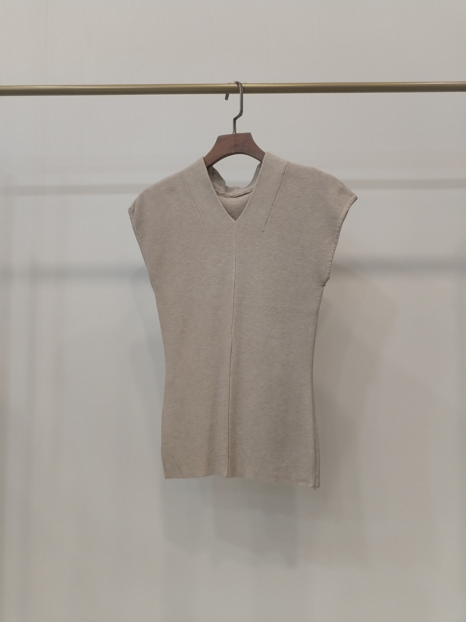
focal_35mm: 29
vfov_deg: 61.7
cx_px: 233
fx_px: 521
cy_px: 311
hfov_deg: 48.2
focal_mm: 4.75
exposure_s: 1/60
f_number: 1.8
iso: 249
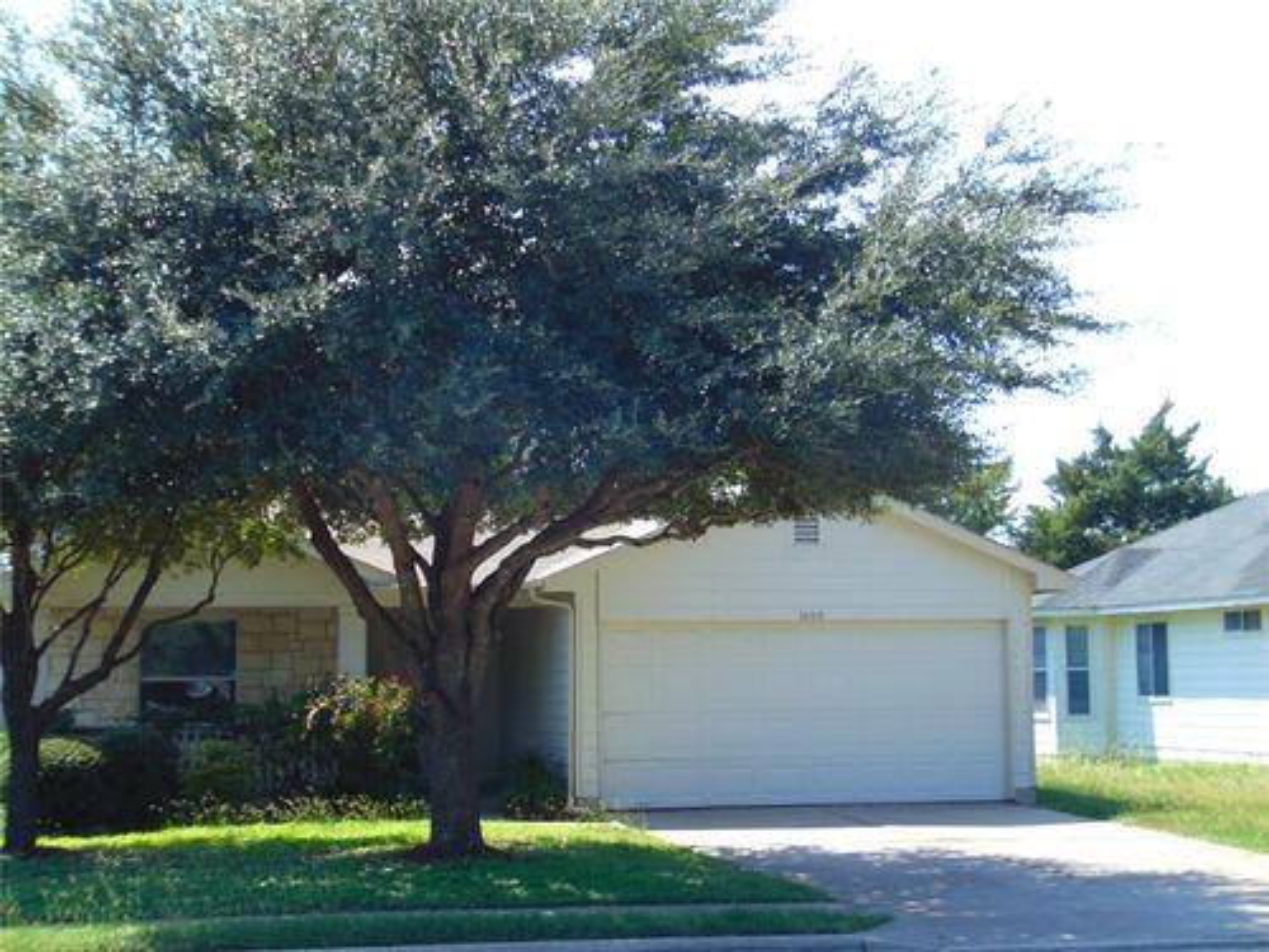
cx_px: 634
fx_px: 2603
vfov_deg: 20.7
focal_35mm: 71
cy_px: 476
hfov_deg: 27.4
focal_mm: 12.8
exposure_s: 1/320
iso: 80
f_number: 3.7
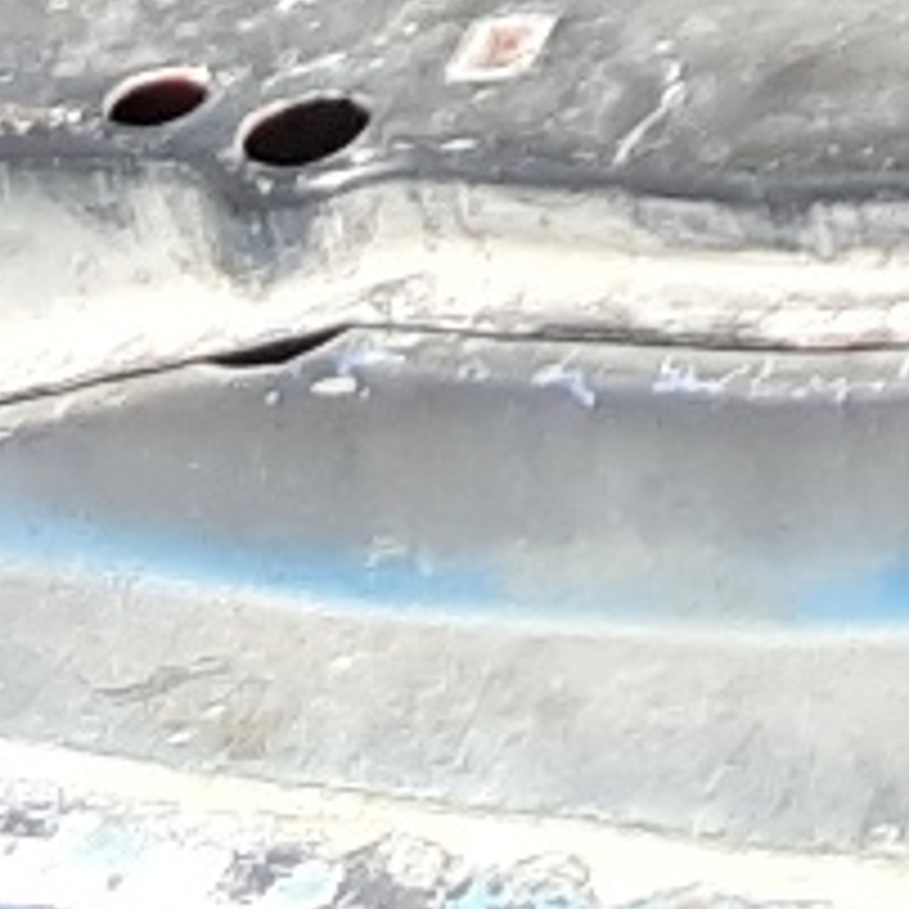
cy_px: -1624
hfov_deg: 7.9
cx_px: 2992
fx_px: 5407
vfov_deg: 8.4
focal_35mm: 182
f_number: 1.7
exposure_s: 1/909
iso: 40
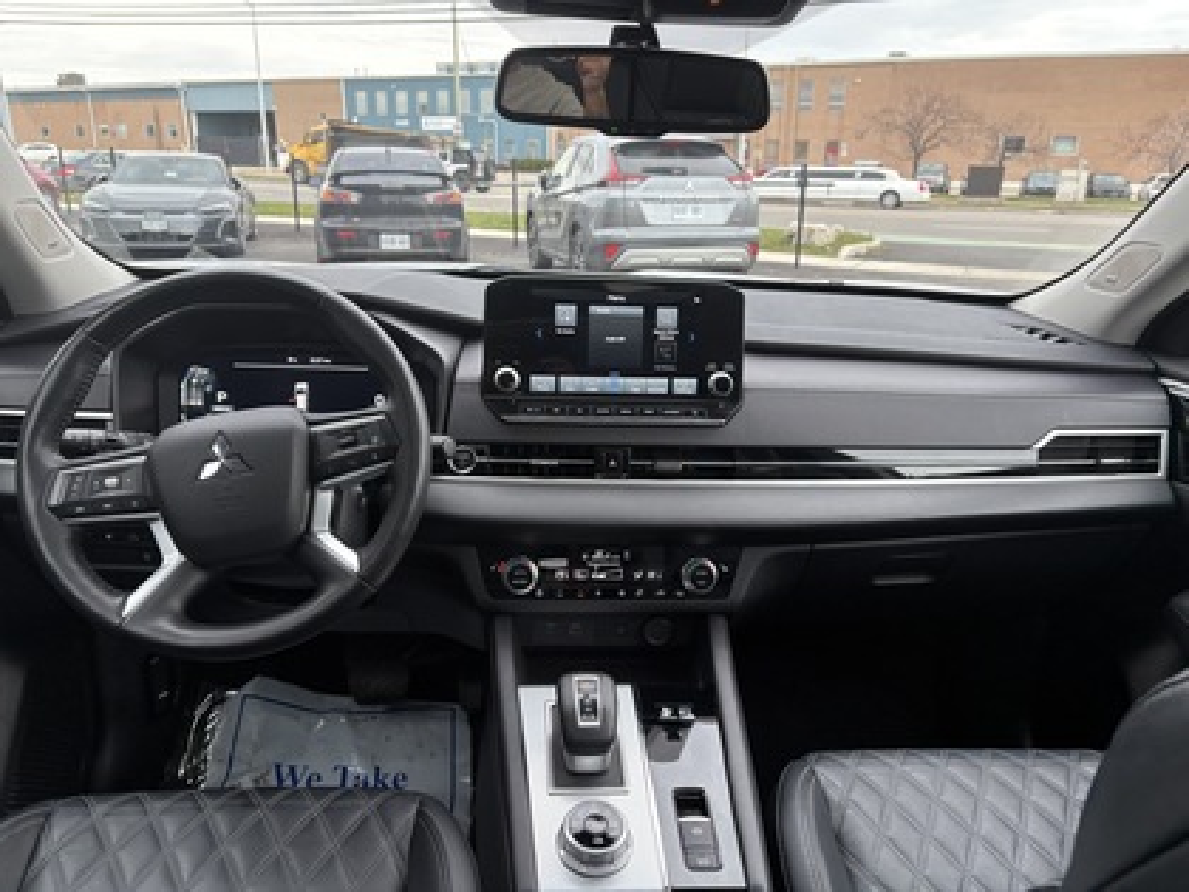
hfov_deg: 67.3
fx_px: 893
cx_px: 594
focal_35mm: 26
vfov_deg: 53.1
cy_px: 446
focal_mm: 5.96
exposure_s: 1/111
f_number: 1.6
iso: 80
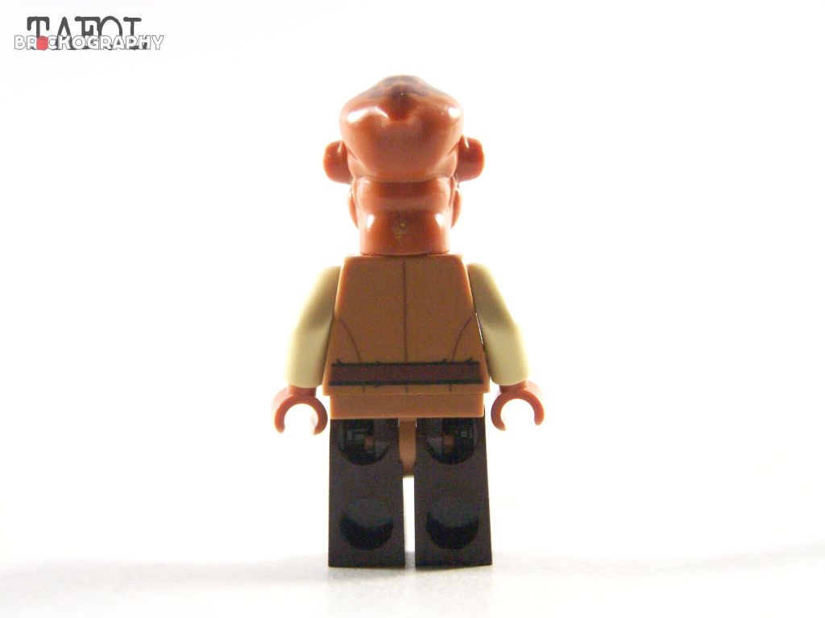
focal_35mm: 105
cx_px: 412
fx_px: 2502
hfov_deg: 18.7
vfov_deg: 14.1
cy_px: 309
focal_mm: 17.5
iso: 400
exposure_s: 1/60
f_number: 3.2
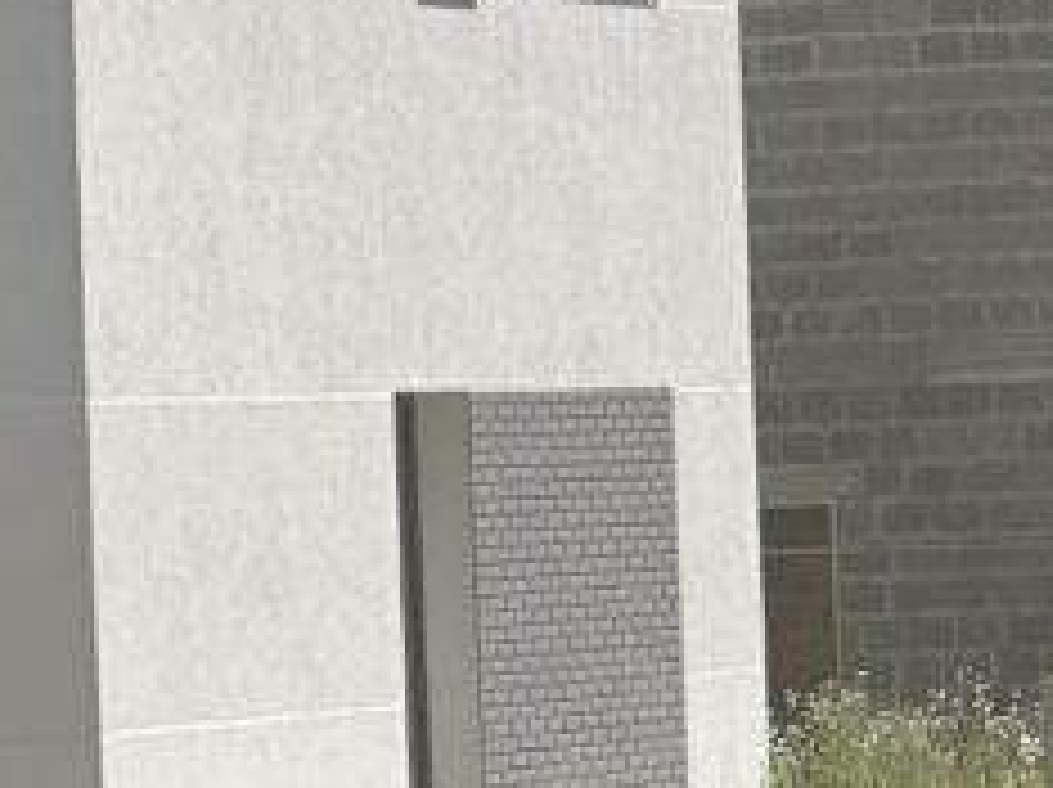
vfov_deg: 4.4
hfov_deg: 5.9
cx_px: 1184
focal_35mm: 337
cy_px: 185
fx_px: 10241
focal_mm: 9
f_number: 2.8
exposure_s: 1/1054
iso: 32
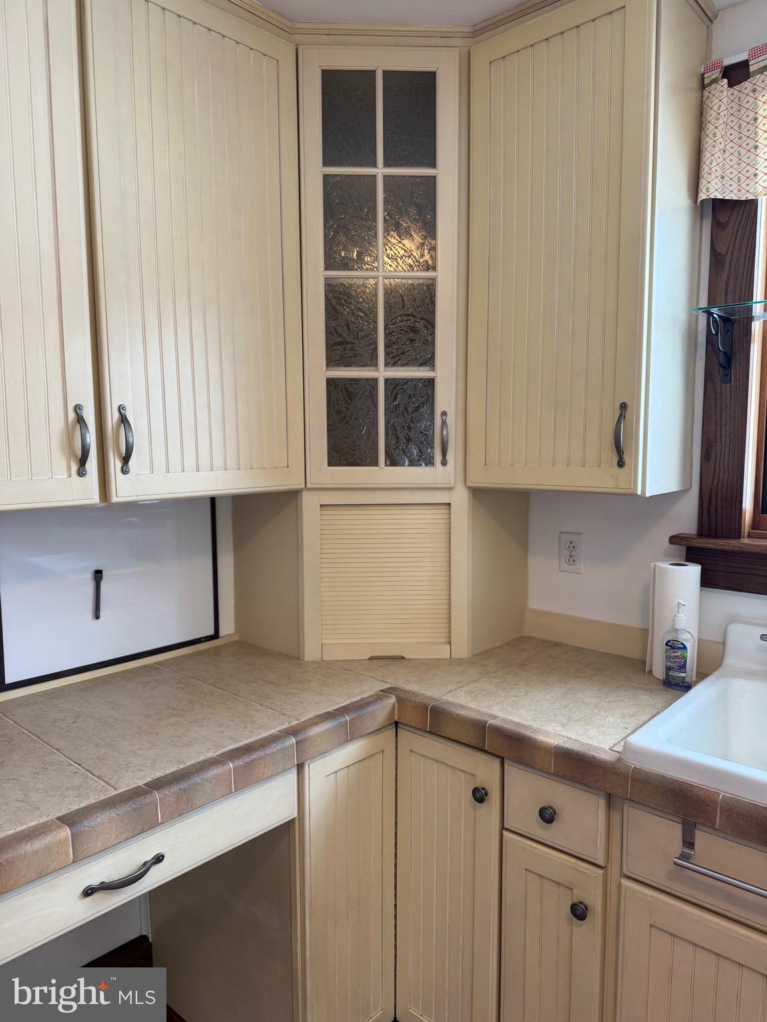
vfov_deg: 71.6
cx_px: 384
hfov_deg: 56.8
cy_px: 511
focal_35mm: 24
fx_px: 709
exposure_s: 1/120
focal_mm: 6.76
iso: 160
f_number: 1.78
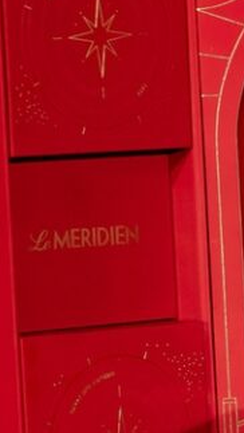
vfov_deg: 4.6
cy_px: 415
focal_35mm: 467
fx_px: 5364
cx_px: 729
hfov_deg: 2.6
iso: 500
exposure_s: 1/200
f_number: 3.5
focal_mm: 75
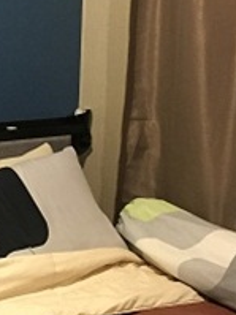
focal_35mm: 97
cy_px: 152
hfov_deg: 14.4
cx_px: -95
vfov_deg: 20.2
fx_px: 883
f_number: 2.2
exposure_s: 1/15
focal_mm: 4.15
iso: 250
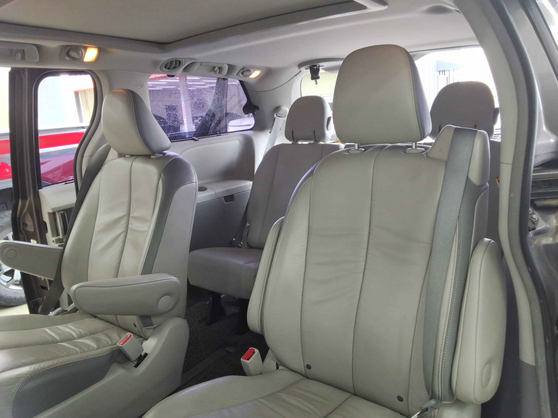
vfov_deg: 49.7
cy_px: 209
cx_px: 279
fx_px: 451
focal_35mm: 28
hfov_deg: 63.4
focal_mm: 2.91
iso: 52
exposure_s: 1/60
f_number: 1.9
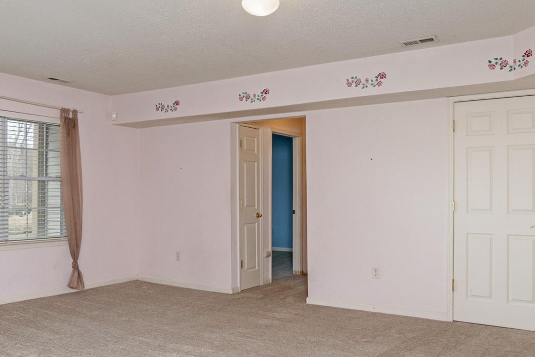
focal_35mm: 33
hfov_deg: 57.2
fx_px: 491
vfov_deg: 40.0
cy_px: 186
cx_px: 258
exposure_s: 1/100
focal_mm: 17
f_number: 7.1
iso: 320
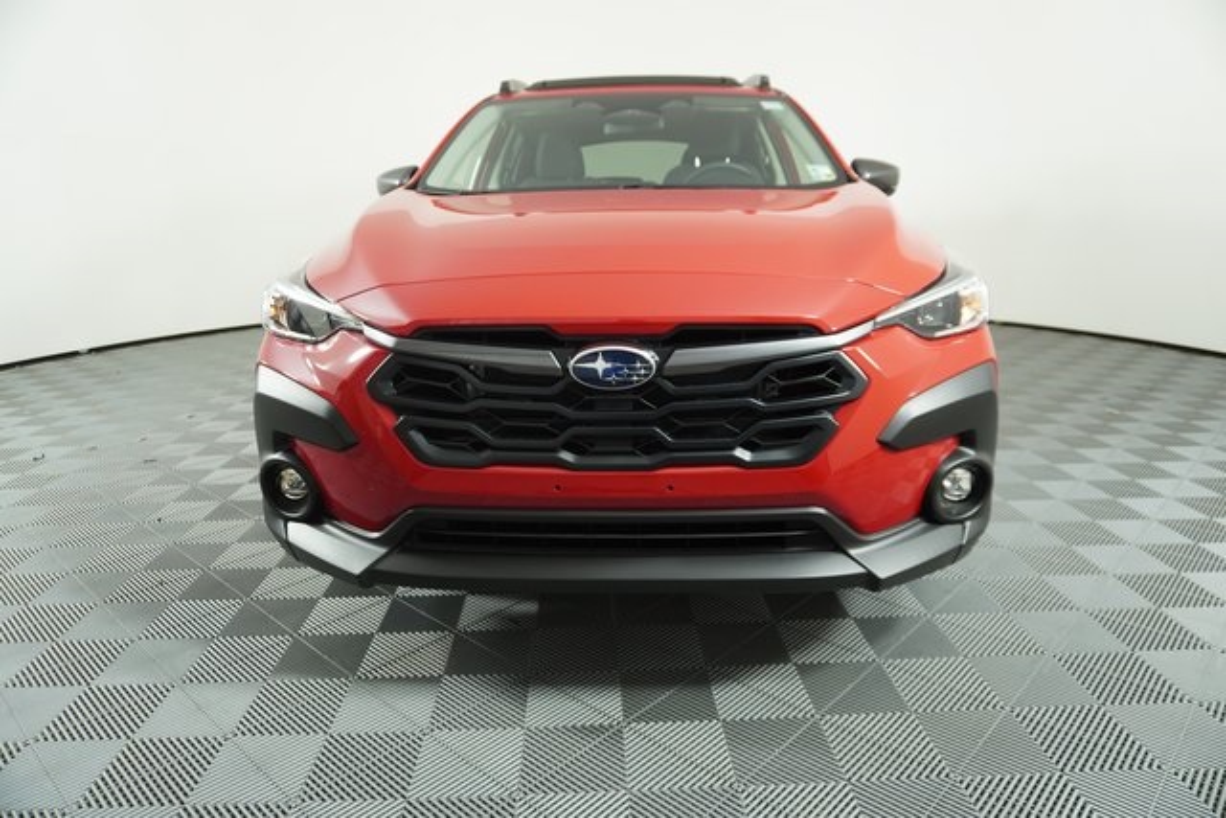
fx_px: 817
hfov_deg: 73.7
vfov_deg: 53.2
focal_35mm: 24
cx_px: 613
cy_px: 409
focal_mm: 16
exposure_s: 1/160
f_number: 4
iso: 500
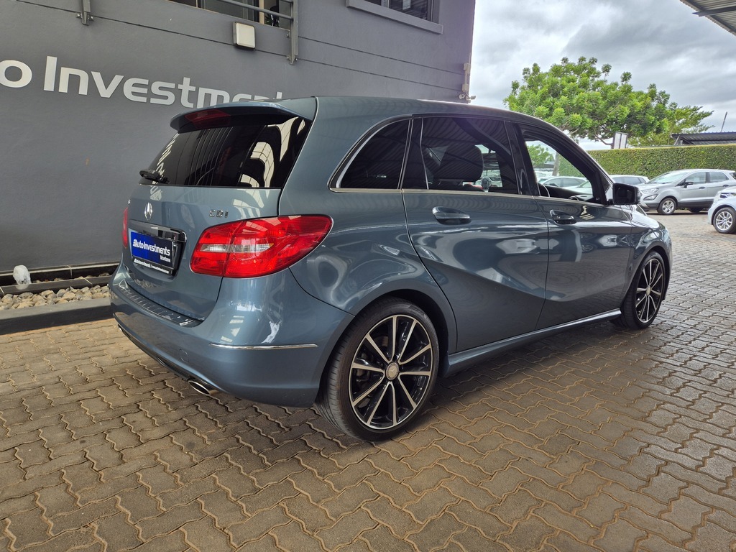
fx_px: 489
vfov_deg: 58.9
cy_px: 276
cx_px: 368
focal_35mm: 23
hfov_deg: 73.9
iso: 25
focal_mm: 5.4
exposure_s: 1/121
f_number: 1.8
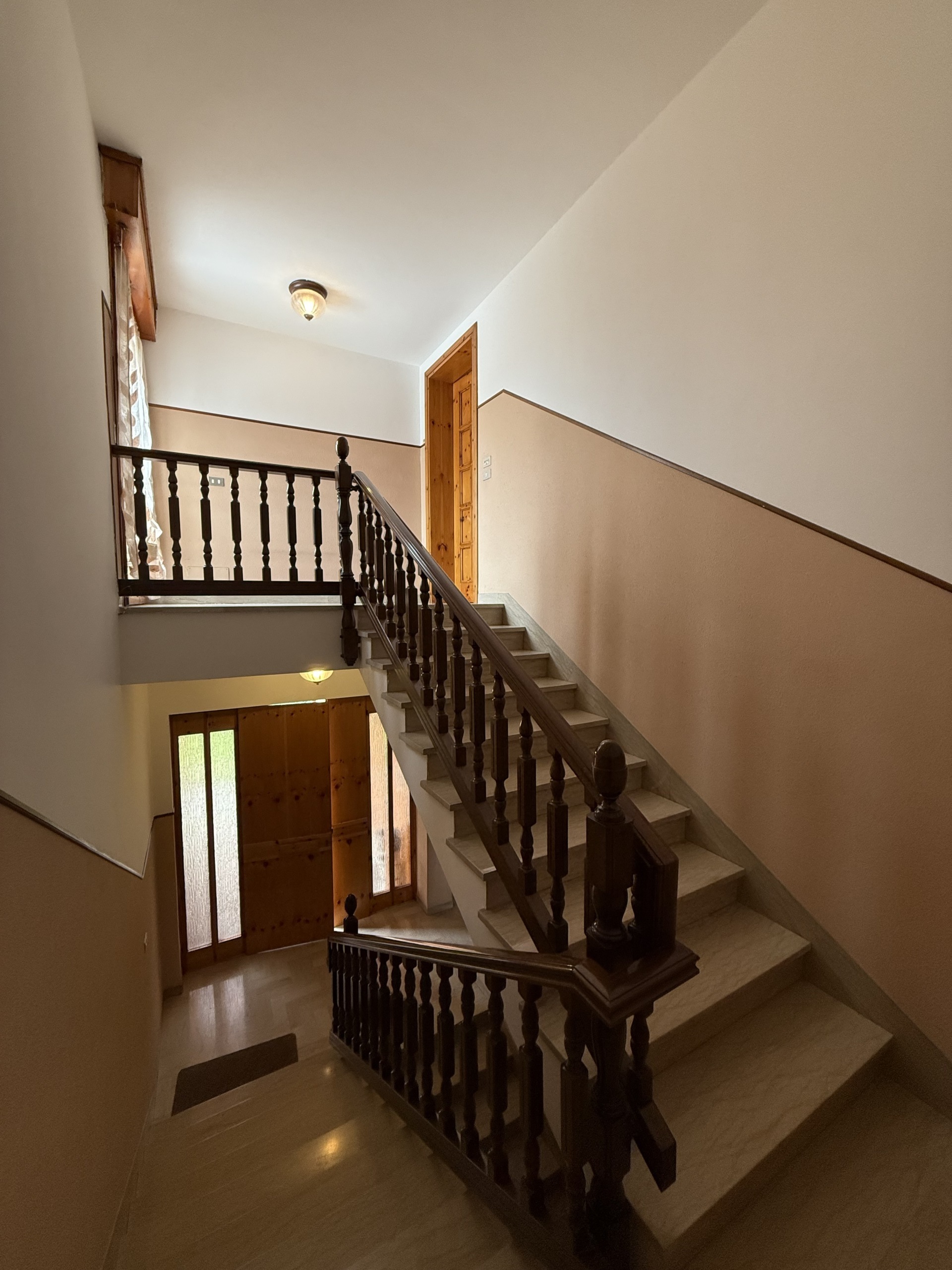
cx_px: 476
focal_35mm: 14
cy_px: 635
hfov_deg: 85.7
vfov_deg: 102.1
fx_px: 513
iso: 320
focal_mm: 2.22
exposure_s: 1/100
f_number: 2.2
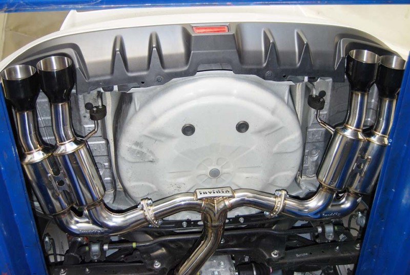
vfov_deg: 37.0
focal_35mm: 36
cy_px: 138
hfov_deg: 53.1
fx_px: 411
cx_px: 205
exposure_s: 1/60
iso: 200
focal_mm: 24
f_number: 4
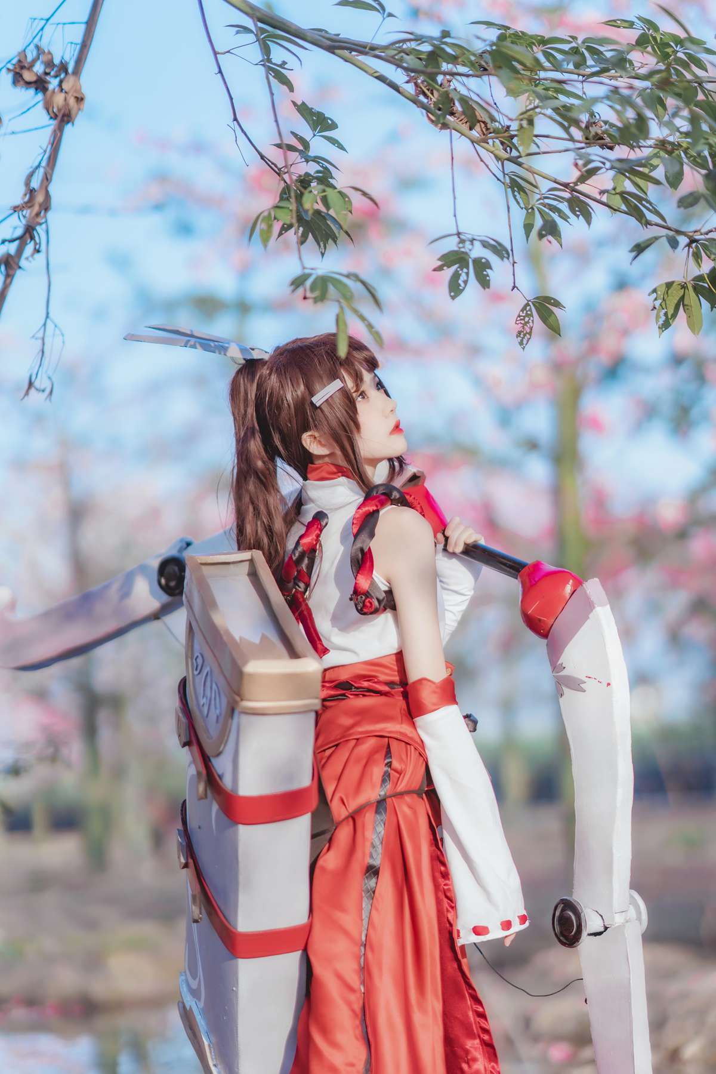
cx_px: 358
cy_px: 537
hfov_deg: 16.1
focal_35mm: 85
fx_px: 2535
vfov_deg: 23.9
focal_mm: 85
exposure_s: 1/2500
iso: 125
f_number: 1.4
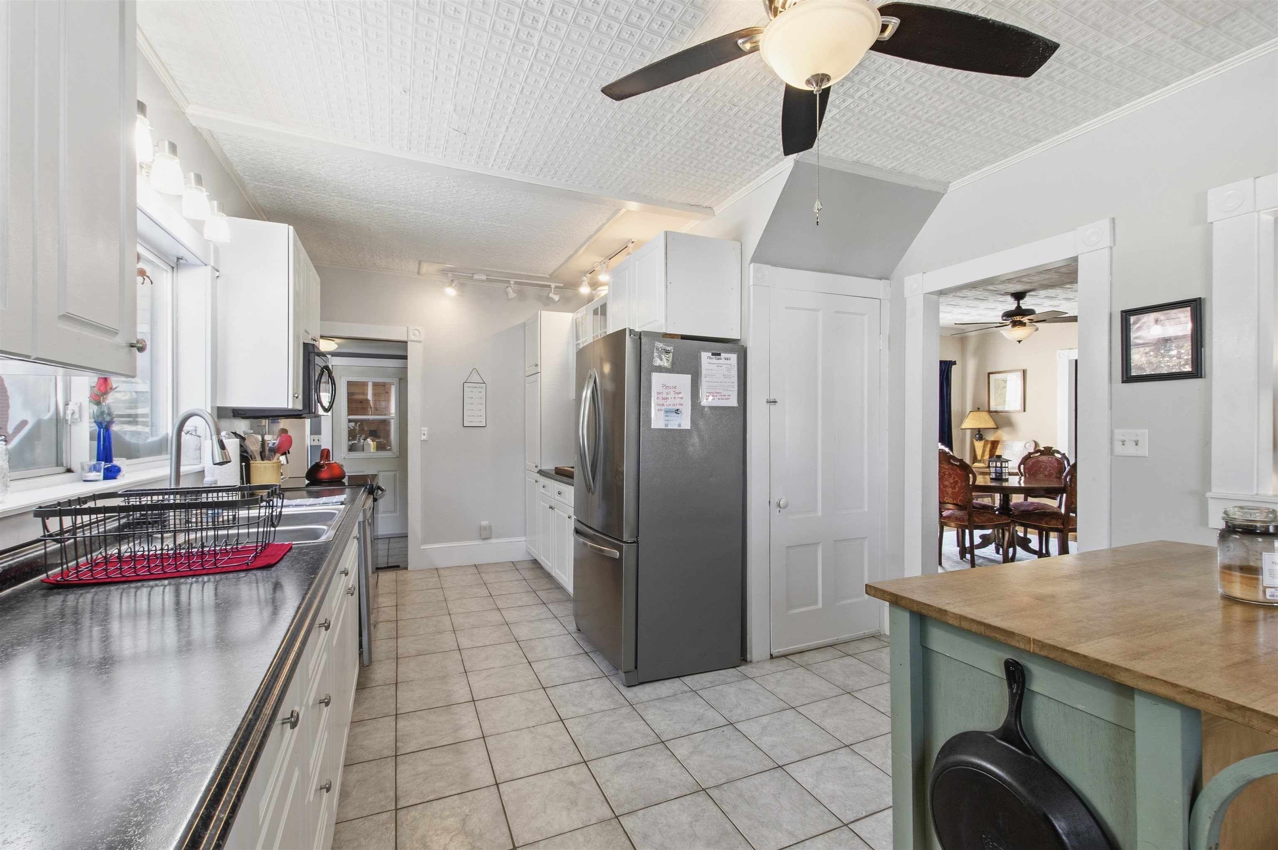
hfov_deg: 100.4
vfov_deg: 77.2
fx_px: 532
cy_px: 425
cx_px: 639
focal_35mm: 15
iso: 64
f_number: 11
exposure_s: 1/3.33
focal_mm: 10
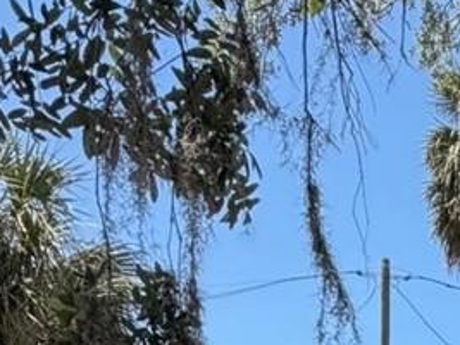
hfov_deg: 21.0
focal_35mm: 84
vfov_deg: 13.8
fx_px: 1116
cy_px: 766
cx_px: 615
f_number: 2.2
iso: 40
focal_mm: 2.22
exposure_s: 1/751
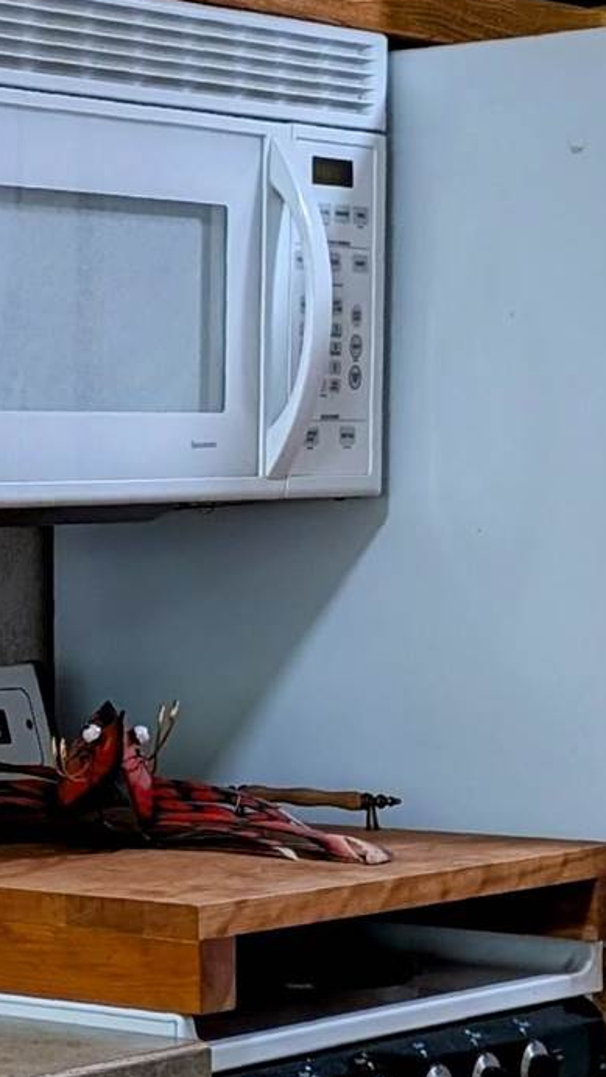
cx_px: -441
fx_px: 3312
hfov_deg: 10.0
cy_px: 750
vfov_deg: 18.4
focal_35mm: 116
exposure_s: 1/40
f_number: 1.68
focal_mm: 6.9
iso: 22
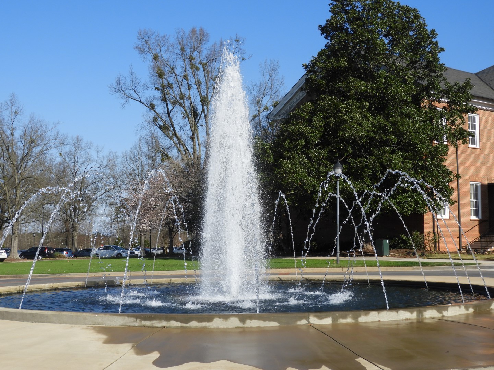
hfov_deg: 34.9
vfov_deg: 26.6
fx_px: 785
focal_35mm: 55
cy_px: 185
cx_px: 247
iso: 100
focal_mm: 9.9
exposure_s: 1/1000
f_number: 4
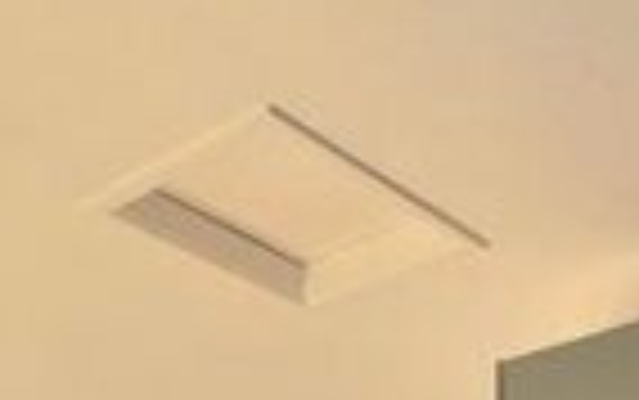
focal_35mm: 68
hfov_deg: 29.0
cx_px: 567
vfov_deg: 13.5
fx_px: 1185
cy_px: 982
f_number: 2.2
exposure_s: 1/121
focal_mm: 2.22
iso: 64
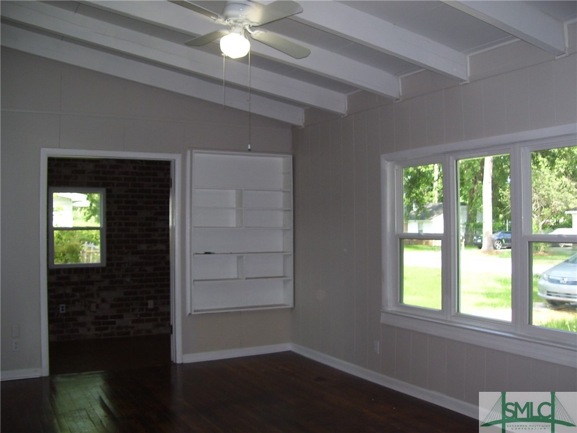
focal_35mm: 36
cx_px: 288
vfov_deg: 39.7
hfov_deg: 51.4
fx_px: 600
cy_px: 216
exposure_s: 1/60
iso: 80
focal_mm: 6
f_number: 2.7
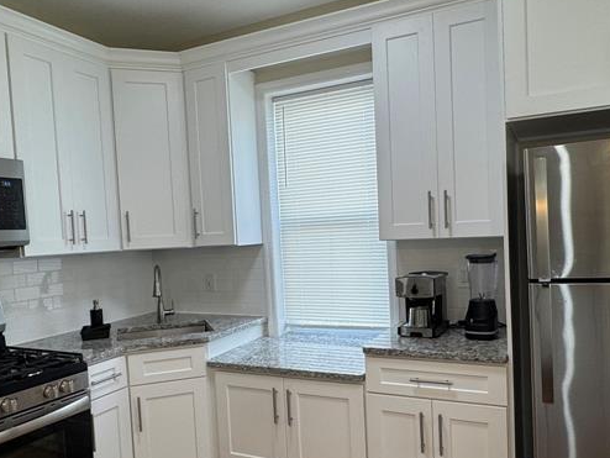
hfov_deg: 61.6
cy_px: 259
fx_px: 511
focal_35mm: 29
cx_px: 300
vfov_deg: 48.1
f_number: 2.2
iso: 80
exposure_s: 1/120
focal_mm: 2.22
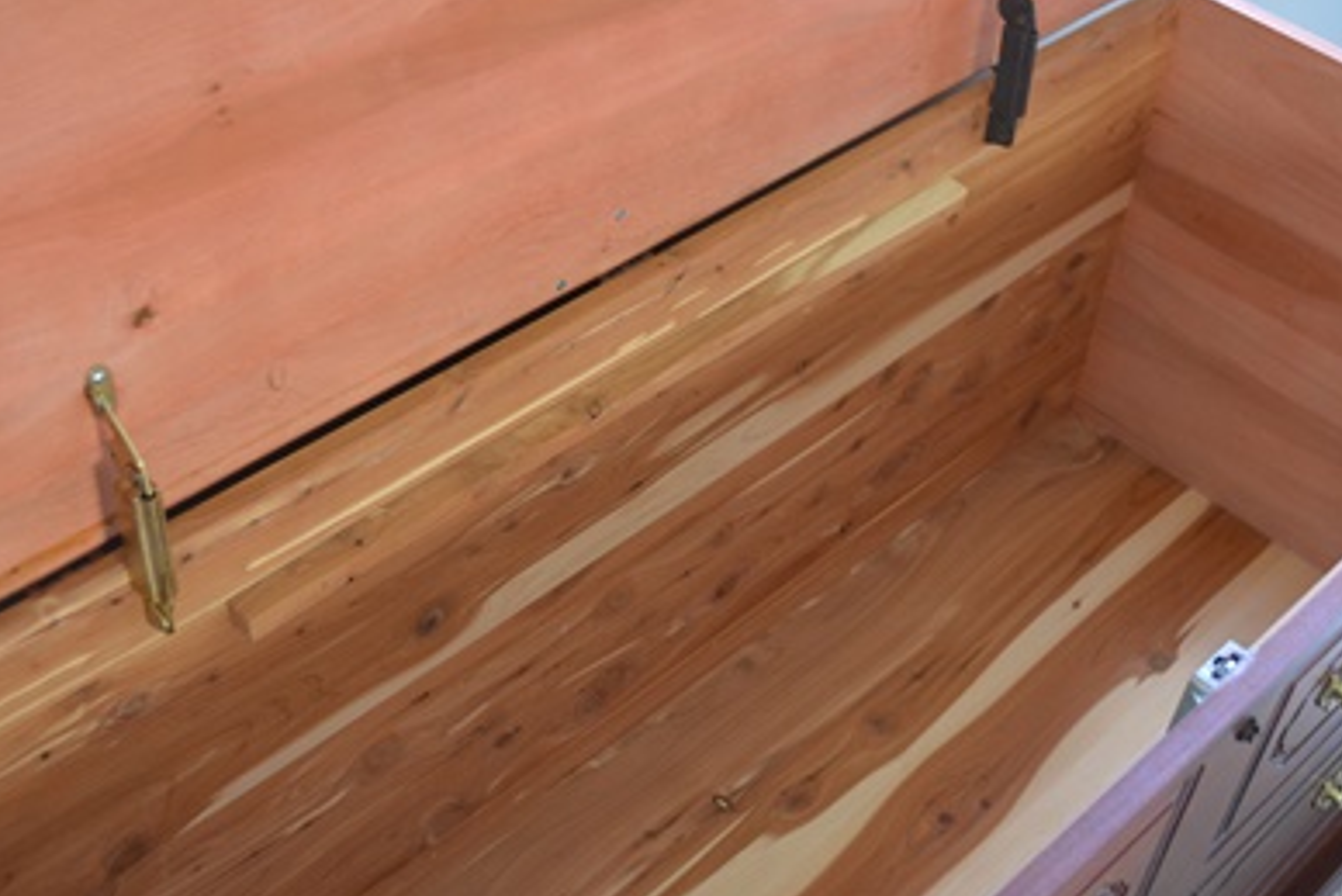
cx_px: 726
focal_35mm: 51
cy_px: 495
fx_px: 1902
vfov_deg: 26.5
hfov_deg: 38.8
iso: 1000
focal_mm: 22
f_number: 3.8
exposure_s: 1/30
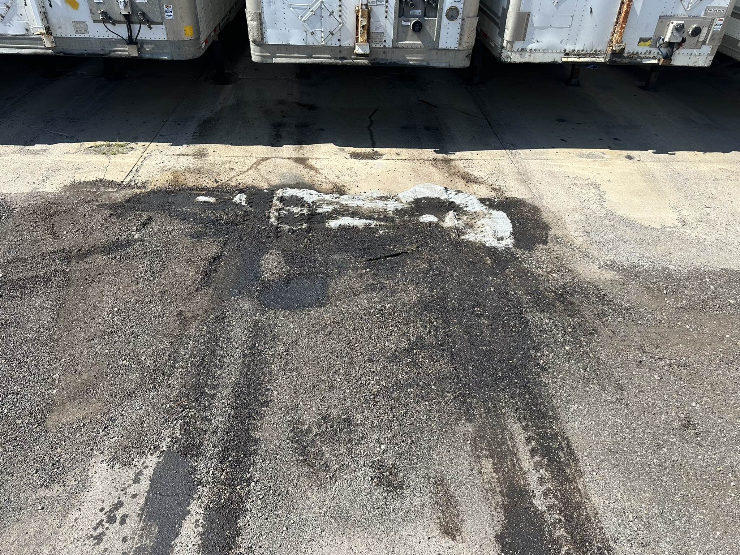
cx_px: 370
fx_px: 513
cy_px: 278
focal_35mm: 24
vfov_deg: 56.8
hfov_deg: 71.6
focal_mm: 6.86
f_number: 1.78
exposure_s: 1/3356
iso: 80
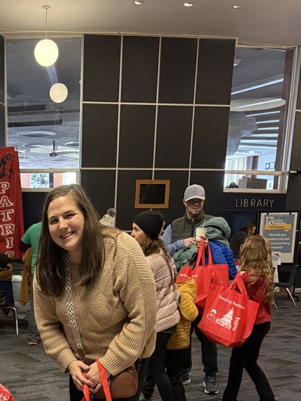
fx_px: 557
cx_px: 34
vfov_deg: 36.9
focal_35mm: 48
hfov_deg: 29.1
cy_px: 367
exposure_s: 1/60
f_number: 1.78
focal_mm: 6.76
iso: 500
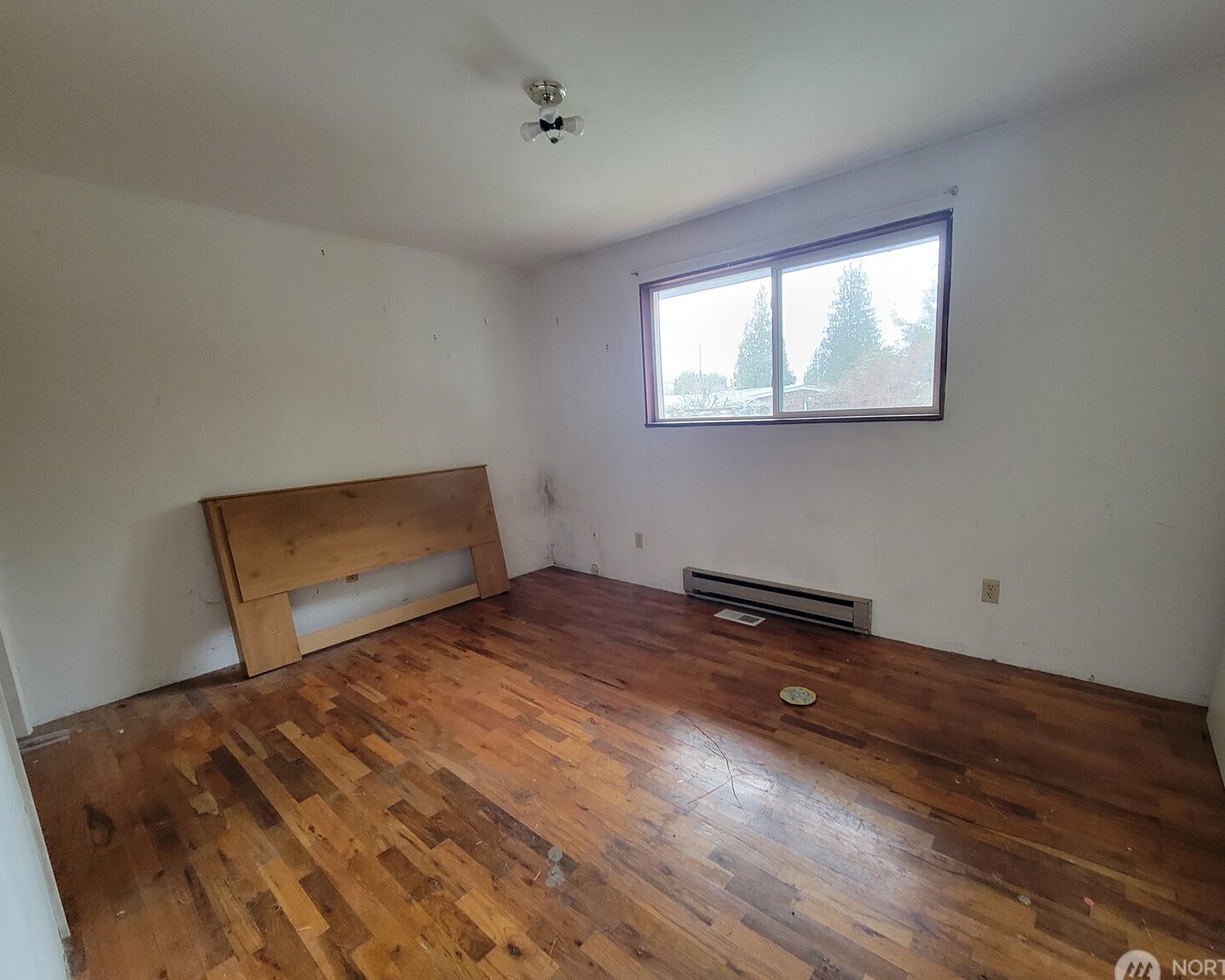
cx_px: 658
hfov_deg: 100.5
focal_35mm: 14
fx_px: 508
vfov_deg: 88.0
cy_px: 500
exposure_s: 1/60
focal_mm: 2.2
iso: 320
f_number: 2.2
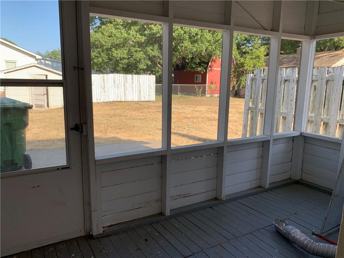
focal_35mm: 26
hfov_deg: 67.3
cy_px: 129
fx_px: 258
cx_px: 172
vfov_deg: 53.1
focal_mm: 4.25
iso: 25
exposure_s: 1/643
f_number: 1.8
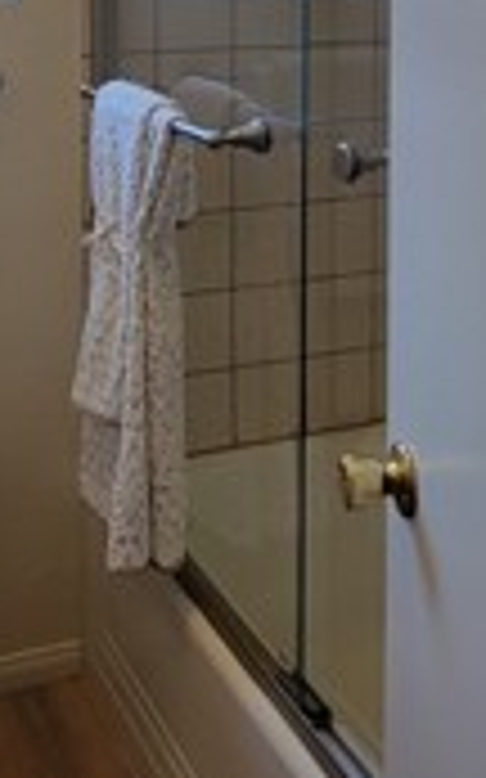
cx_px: 94
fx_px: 1082
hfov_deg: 24.9
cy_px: -18
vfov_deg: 35.4
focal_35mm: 51
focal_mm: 2.2
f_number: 2.2
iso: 64
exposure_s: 1/60
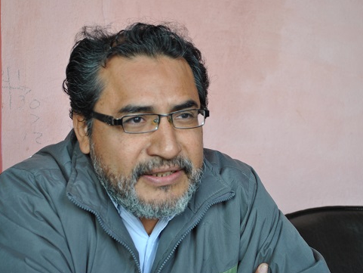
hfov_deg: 29.4
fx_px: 692
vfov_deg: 22.3
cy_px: 138
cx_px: 178
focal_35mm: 66
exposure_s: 1/60
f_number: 5.3
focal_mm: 40
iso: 200
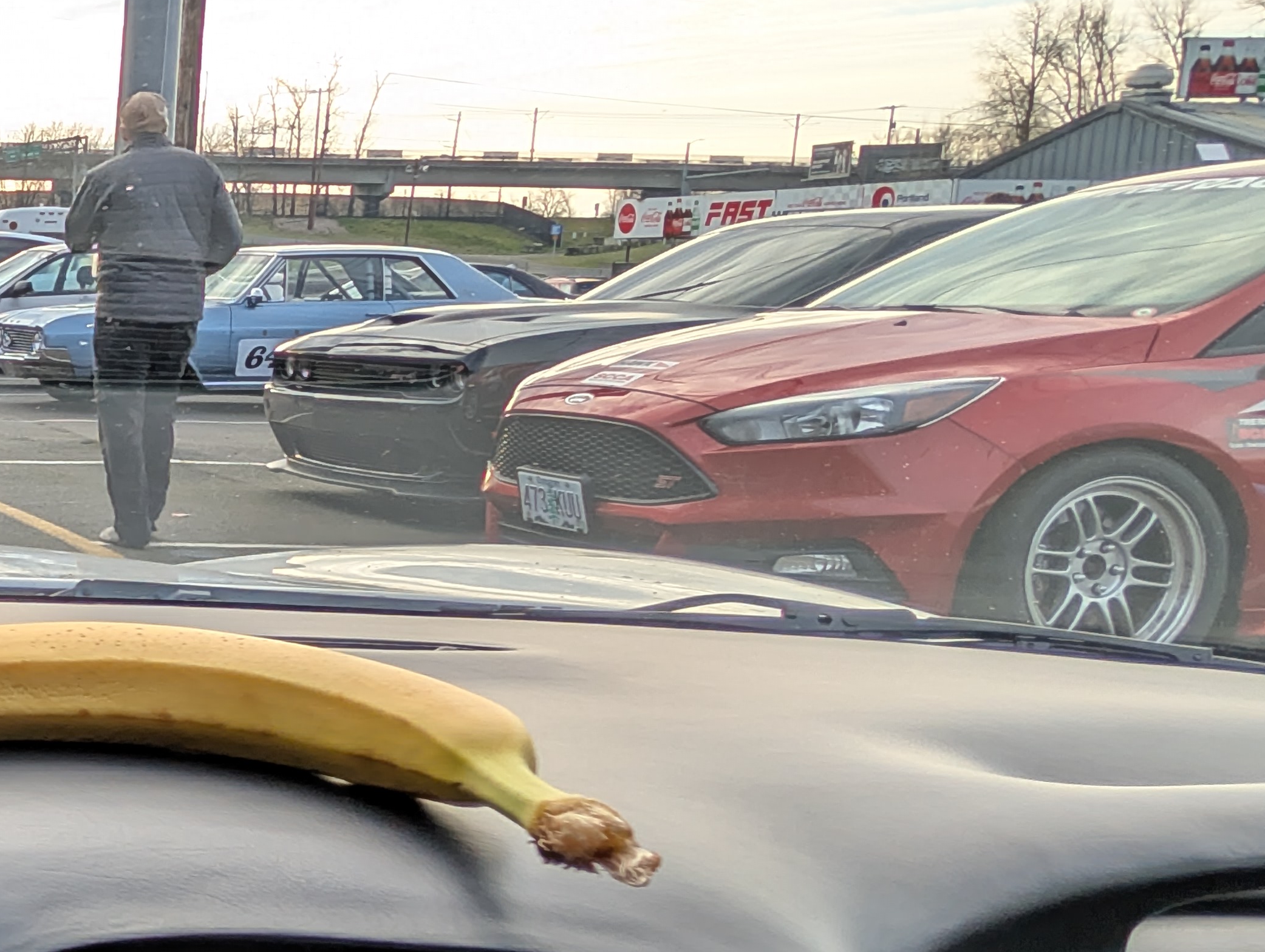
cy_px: 583
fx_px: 1720
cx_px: -539
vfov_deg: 30.9
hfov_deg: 29.0
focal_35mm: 47
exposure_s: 1/454
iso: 48
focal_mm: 2.02
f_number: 1.7
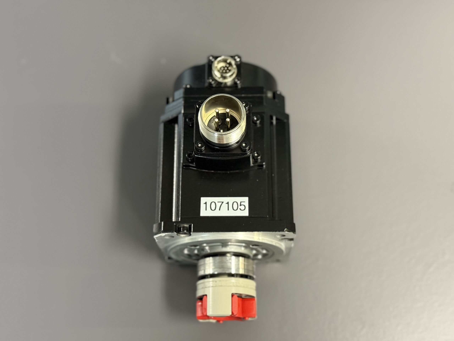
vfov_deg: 30.3
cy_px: 170
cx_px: 227
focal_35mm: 48
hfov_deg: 39.7
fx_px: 630
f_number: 1.78
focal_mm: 6.76
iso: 400
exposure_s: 1/25
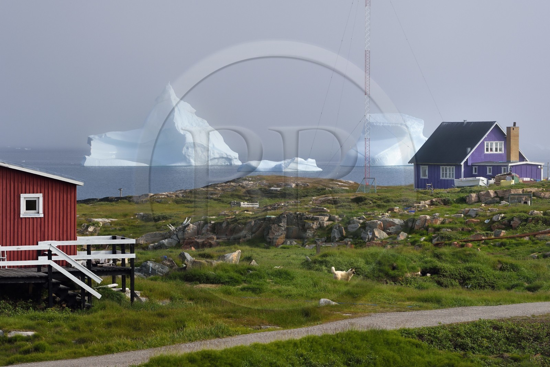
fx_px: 1986
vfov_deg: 10.5
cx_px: 275
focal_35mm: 130
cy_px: 184
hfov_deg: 15.8
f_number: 14
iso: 200
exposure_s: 1/250
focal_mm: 130
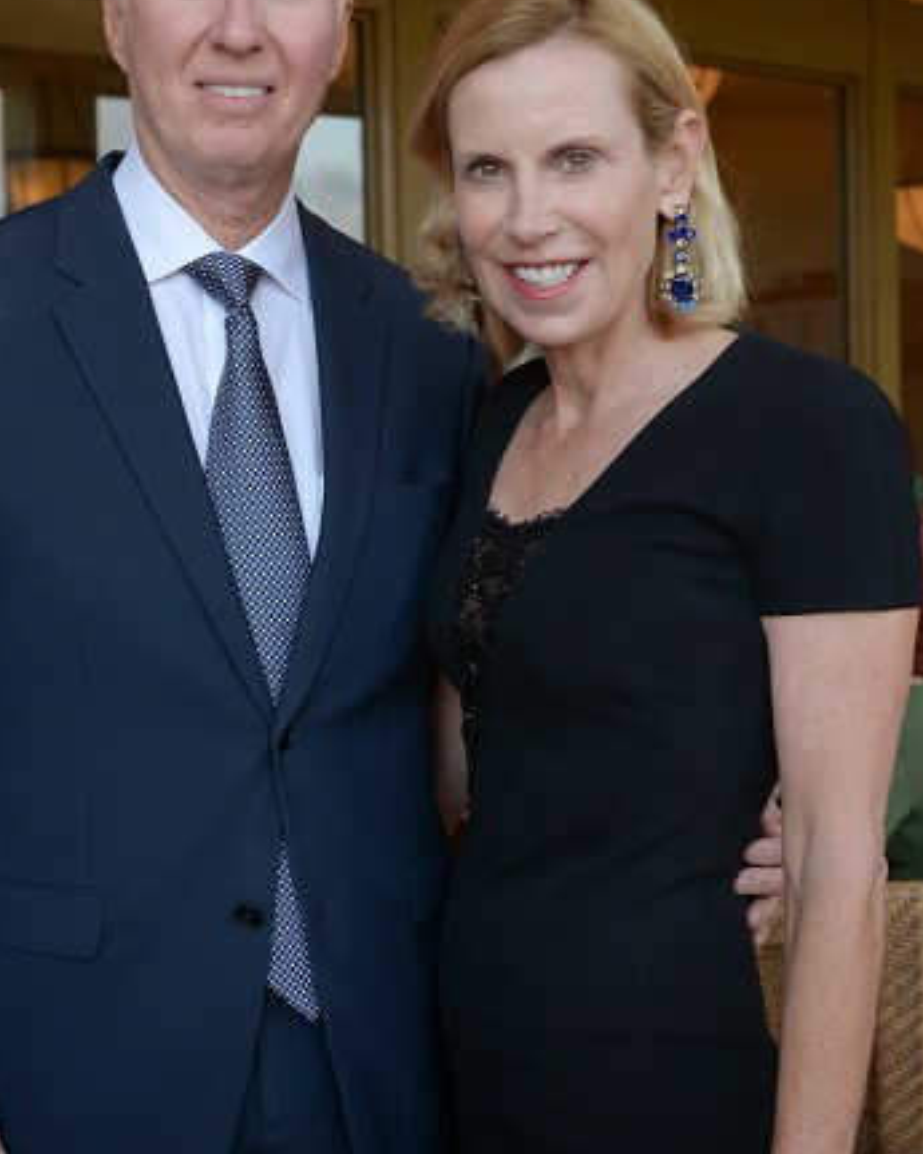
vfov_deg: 30.5
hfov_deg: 24.5
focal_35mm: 62
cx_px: 358
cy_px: 596
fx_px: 2116
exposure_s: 1/60
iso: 400
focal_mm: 38
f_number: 5
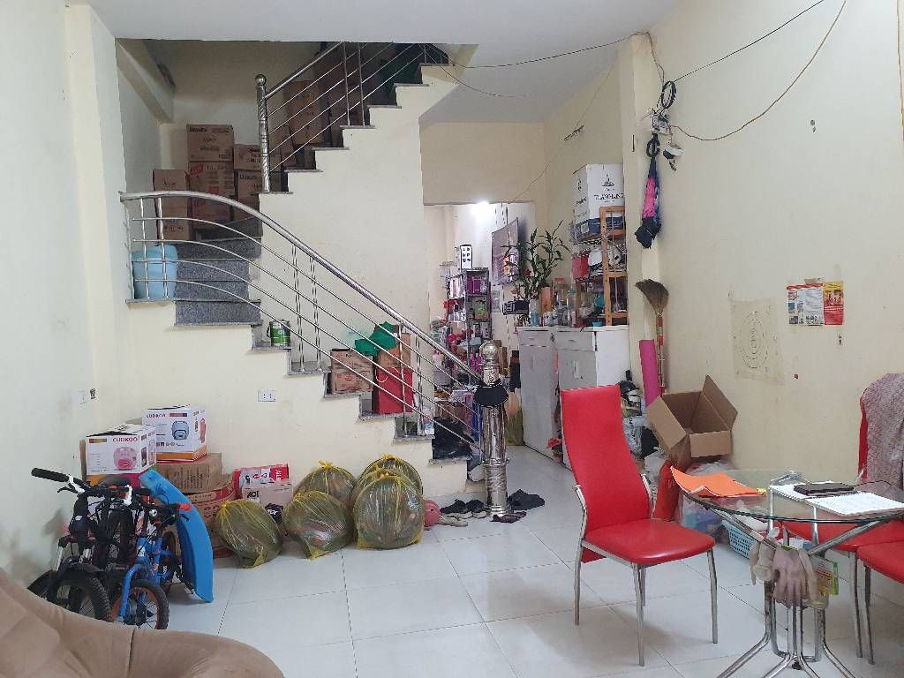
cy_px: 339
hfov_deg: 67.3
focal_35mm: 26
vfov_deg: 53.1
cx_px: 452
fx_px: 679
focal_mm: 4.32
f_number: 2.4
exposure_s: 1/50
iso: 250
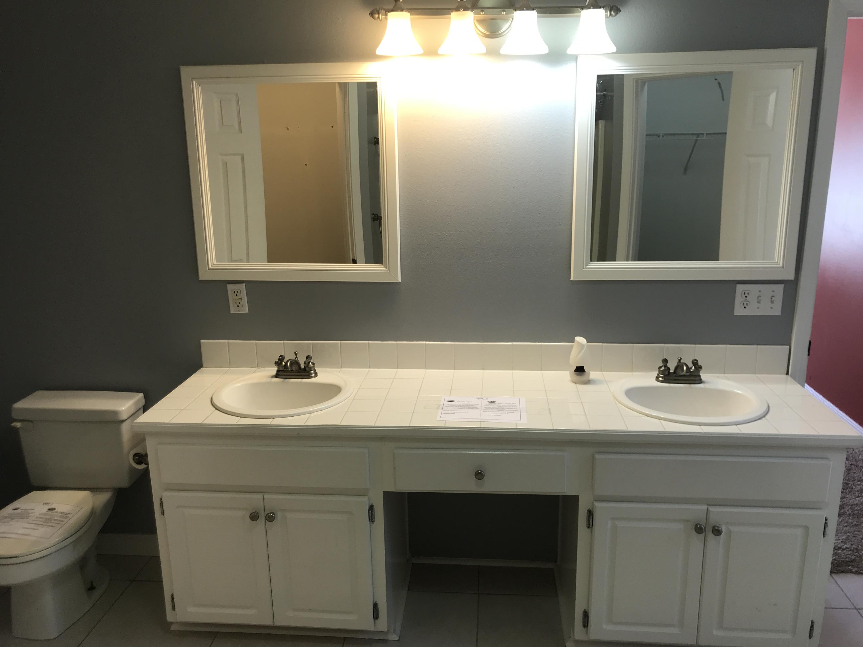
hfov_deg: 63.4
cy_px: 324
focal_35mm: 28
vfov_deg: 49.7
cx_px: 432
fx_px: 698
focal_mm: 3.99
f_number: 1.8
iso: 25
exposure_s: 1/40
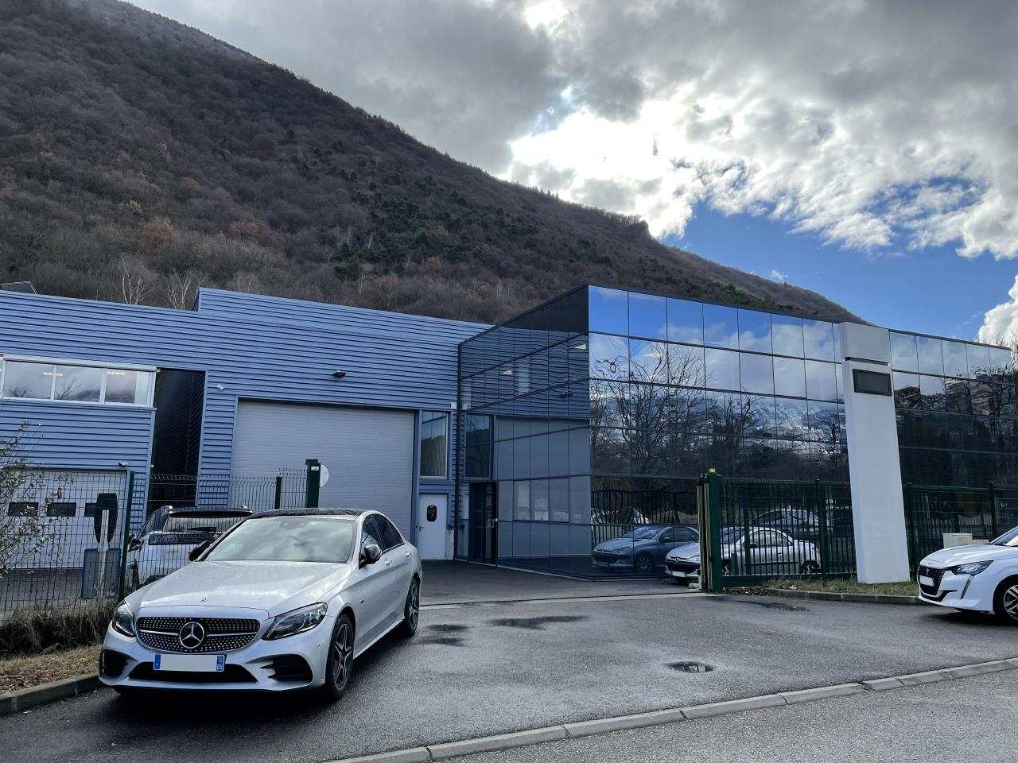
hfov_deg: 67.3
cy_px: 382
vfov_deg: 53.1
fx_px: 765
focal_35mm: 26
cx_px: 509
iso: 32
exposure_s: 1/2817
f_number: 1.6
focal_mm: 4.2
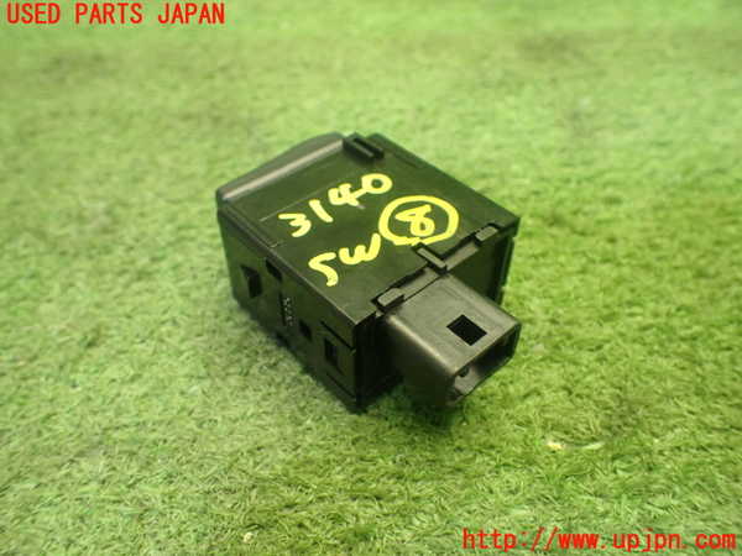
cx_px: 371
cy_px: 278
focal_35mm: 30
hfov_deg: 60.0
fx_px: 643
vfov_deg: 46.8
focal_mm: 5.4
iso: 800
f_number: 2.3
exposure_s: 1/80
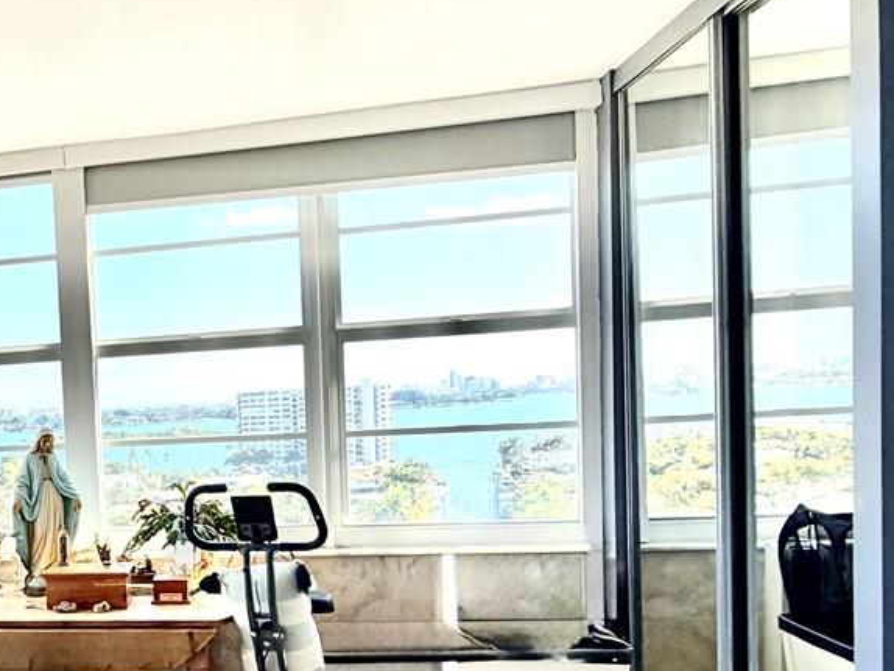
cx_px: 2
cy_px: 475
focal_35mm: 39
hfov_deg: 41.6
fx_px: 1008
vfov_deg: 36.3
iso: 50
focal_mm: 2.22
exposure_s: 1/281
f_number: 2.2
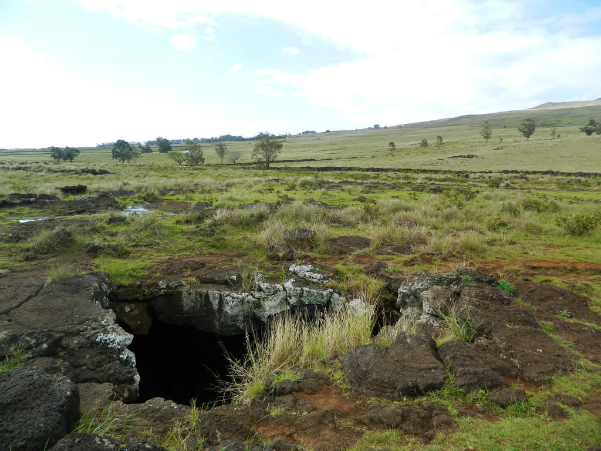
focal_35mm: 25
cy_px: 226
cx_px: 300
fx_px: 434
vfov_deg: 54.9
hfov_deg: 69.4
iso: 80
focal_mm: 4.5
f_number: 3.1
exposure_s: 1/500
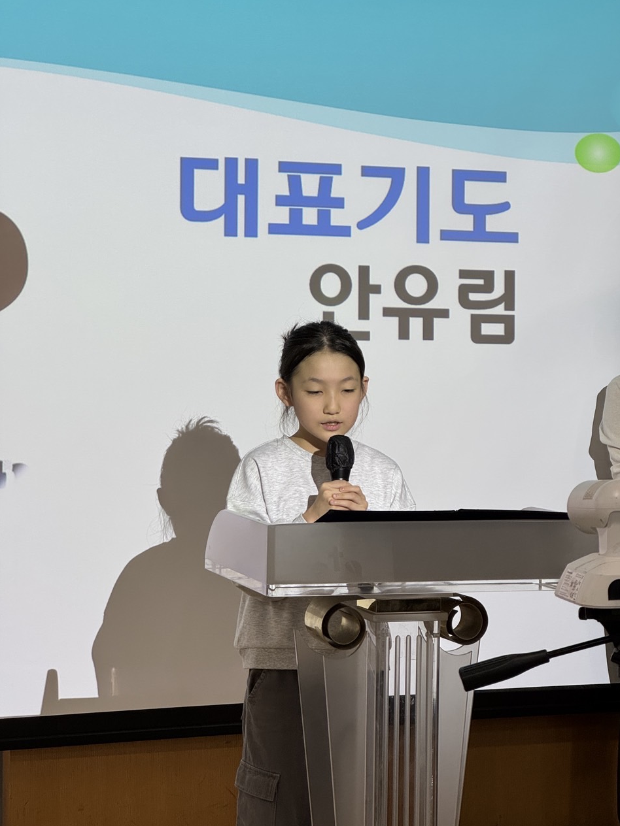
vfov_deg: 25.0
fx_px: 1863
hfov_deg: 18.9
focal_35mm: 78
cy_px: 416
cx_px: 313
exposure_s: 1/120
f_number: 2.8
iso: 125
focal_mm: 9
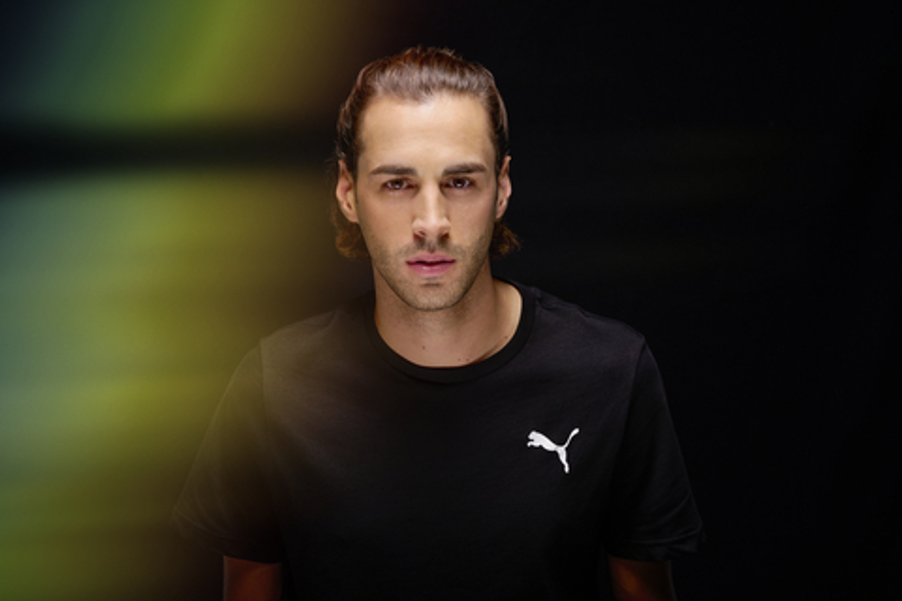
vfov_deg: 27.0
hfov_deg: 39.6
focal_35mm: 50
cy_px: 300
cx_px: 451
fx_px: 1253
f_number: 5.6
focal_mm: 50
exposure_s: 1/200
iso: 64
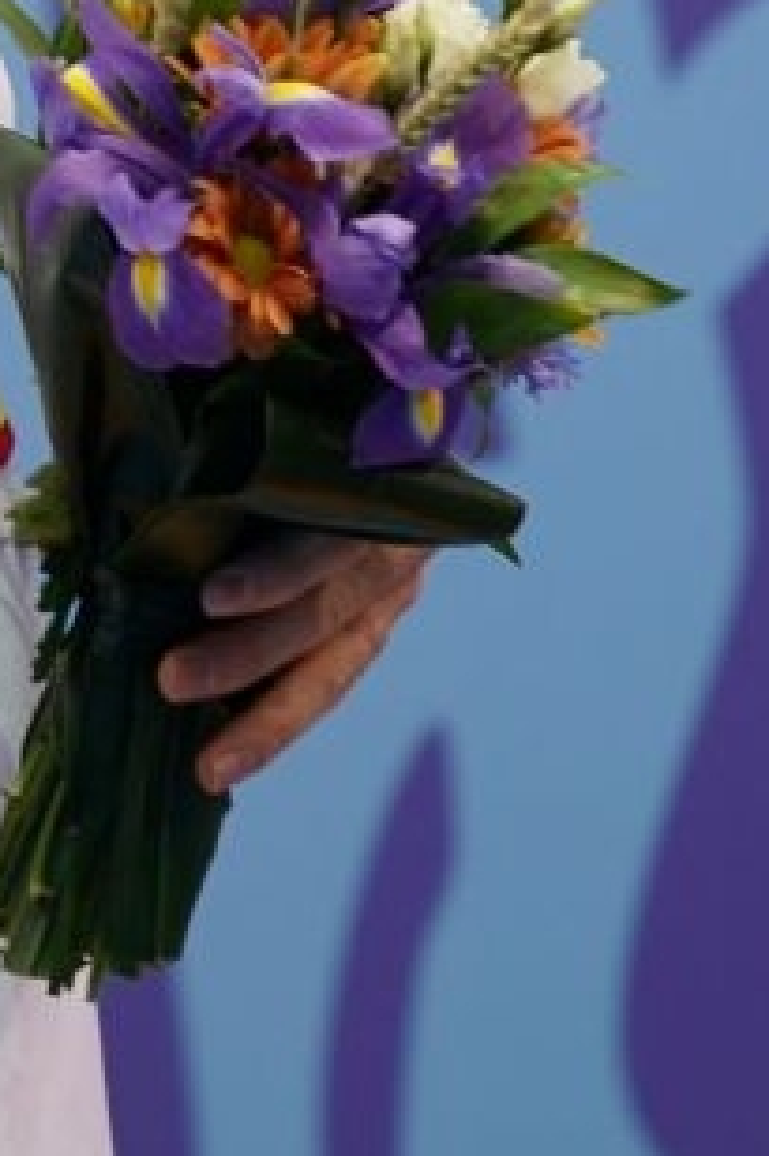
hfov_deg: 0.6
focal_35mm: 2341
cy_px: -1021
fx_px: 75088
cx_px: -626
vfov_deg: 0.9
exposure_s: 1/500
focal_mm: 400
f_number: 2.8
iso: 500
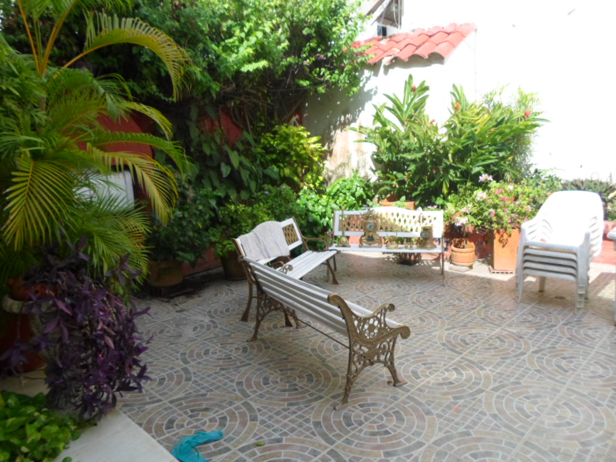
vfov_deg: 54.9
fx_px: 445
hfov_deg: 69.4
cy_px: 231
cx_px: 308
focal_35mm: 25
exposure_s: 1/750
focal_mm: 4.5
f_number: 2.5
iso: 80
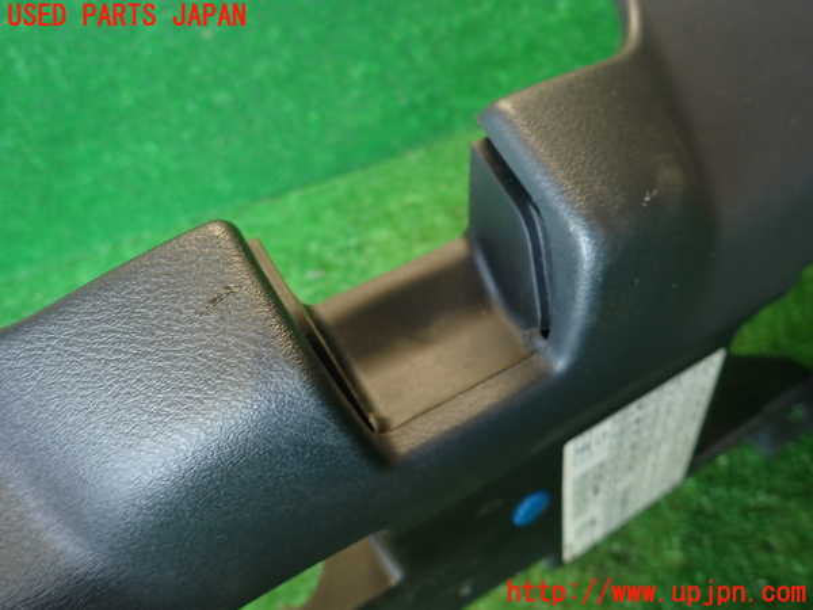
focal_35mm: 25
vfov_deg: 54.9
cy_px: 305
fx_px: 587
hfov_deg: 69.4
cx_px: 406
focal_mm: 4.5
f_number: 2
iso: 200
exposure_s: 1/30
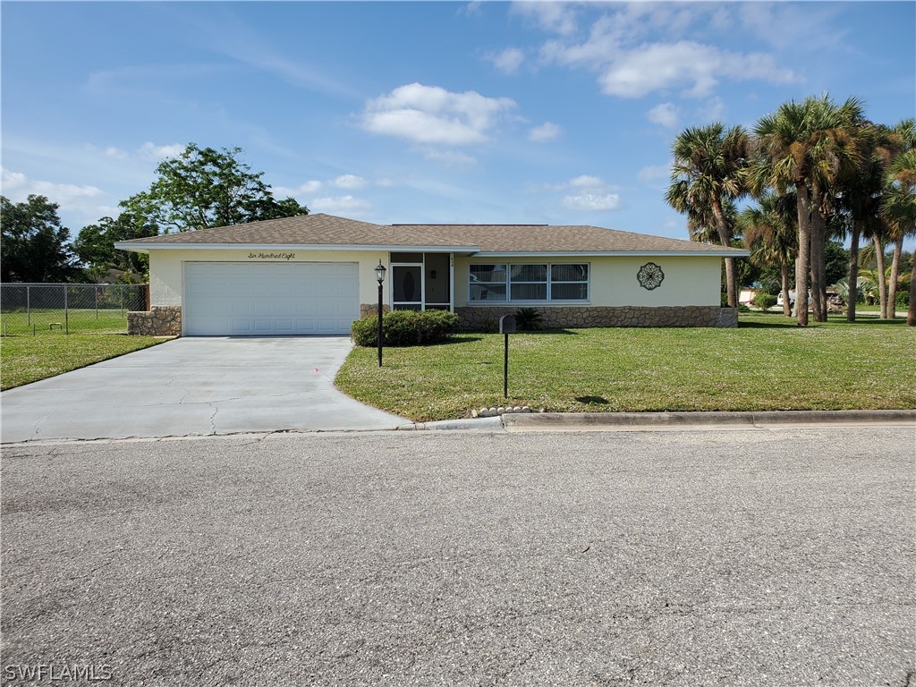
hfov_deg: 67.3
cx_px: 458
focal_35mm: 26
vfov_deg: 53.1
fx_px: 688
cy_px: 344
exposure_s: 1/1657
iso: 50
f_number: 2.4
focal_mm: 4.3
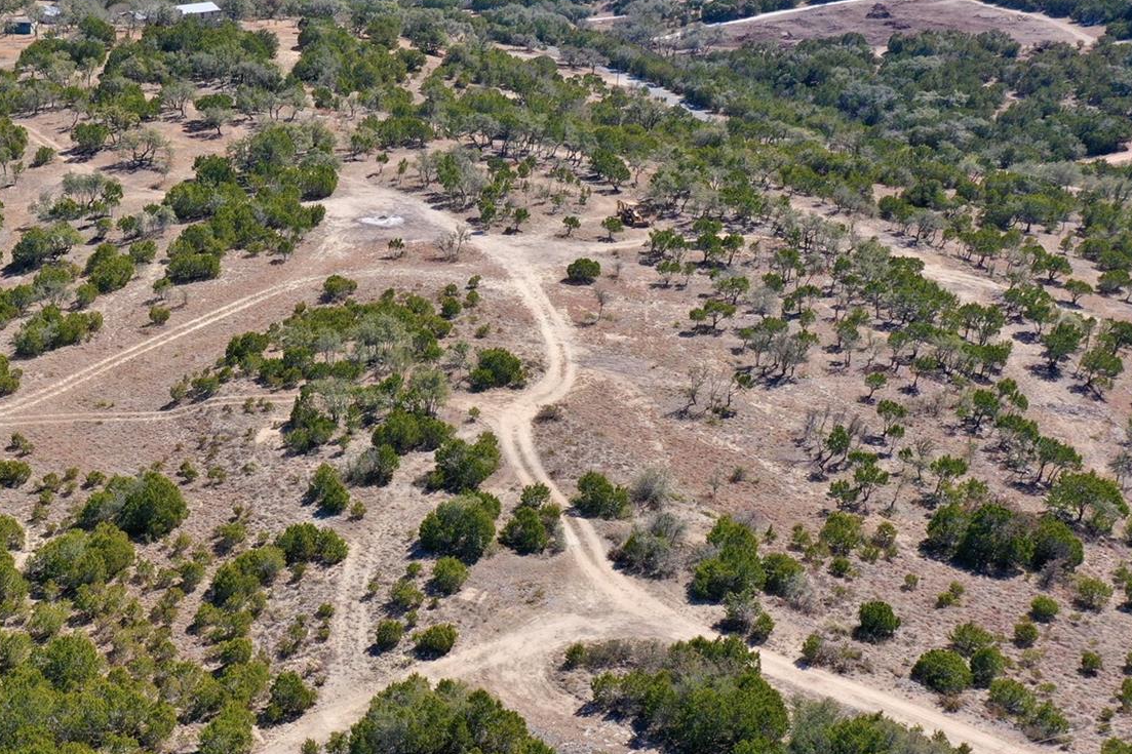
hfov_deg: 36.7
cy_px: 406
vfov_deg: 26.0
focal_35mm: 52
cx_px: 203
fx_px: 1635
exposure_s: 1/400
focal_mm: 10.26
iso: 100
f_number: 5.6
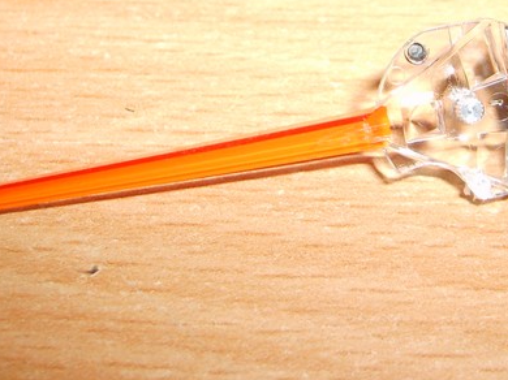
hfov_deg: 28.0
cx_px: 330
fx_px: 1012
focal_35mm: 69
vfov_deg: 20.8
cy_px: 27
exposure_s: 1/45
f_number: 2.8
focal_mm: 5.8
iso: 100
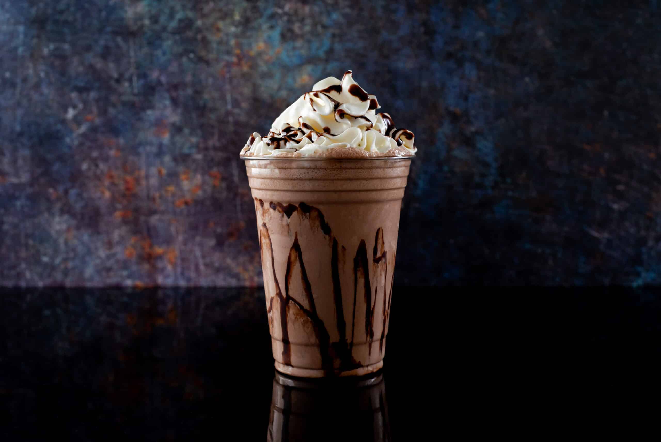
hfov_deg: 39.6
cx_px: 330
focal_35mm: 50
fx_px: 918
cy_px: 221
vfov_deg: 27.0
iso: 640
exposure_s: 1/500
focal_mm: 50
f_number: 6.3
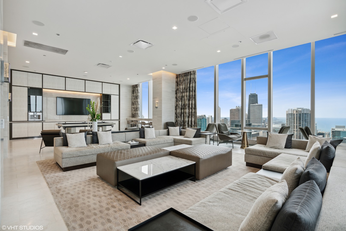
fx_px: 163
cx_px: 173
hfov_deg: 93.3
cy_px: 116
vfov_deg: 70.5
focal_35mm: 17
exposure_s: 1/20
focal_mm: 17
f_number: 8
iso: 320
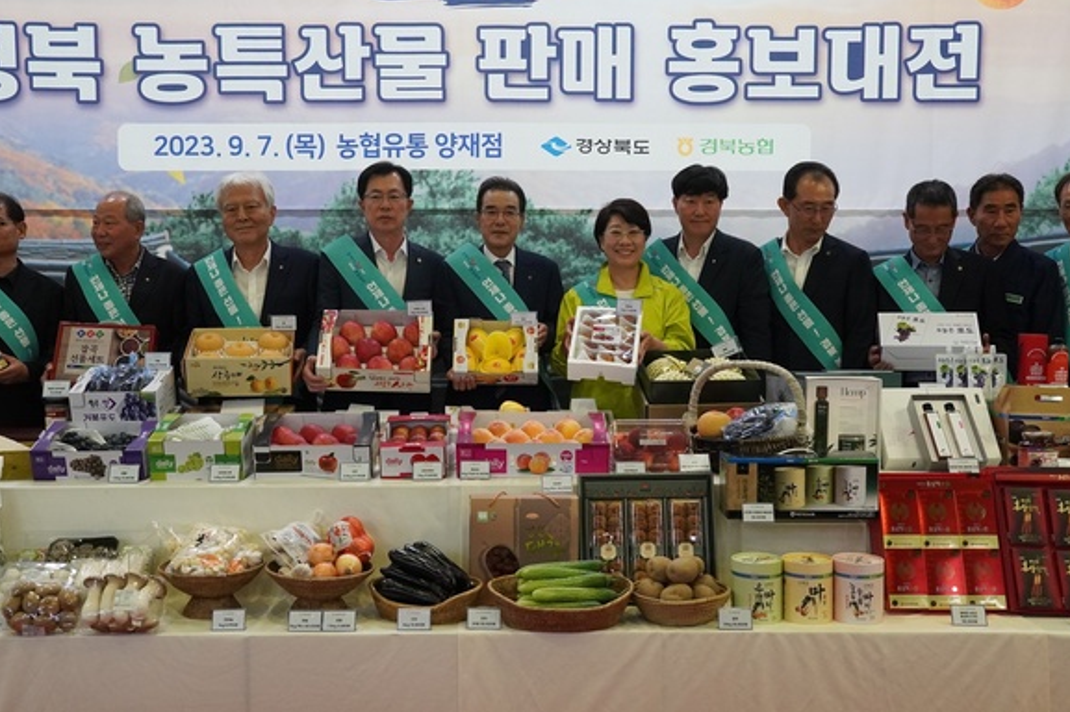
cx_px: 500
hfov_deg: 46.8
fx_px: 1234
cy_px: 319
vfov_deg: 32.2
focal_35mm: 42
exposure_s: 1/250
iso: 2500
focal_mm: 25
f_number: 5.6
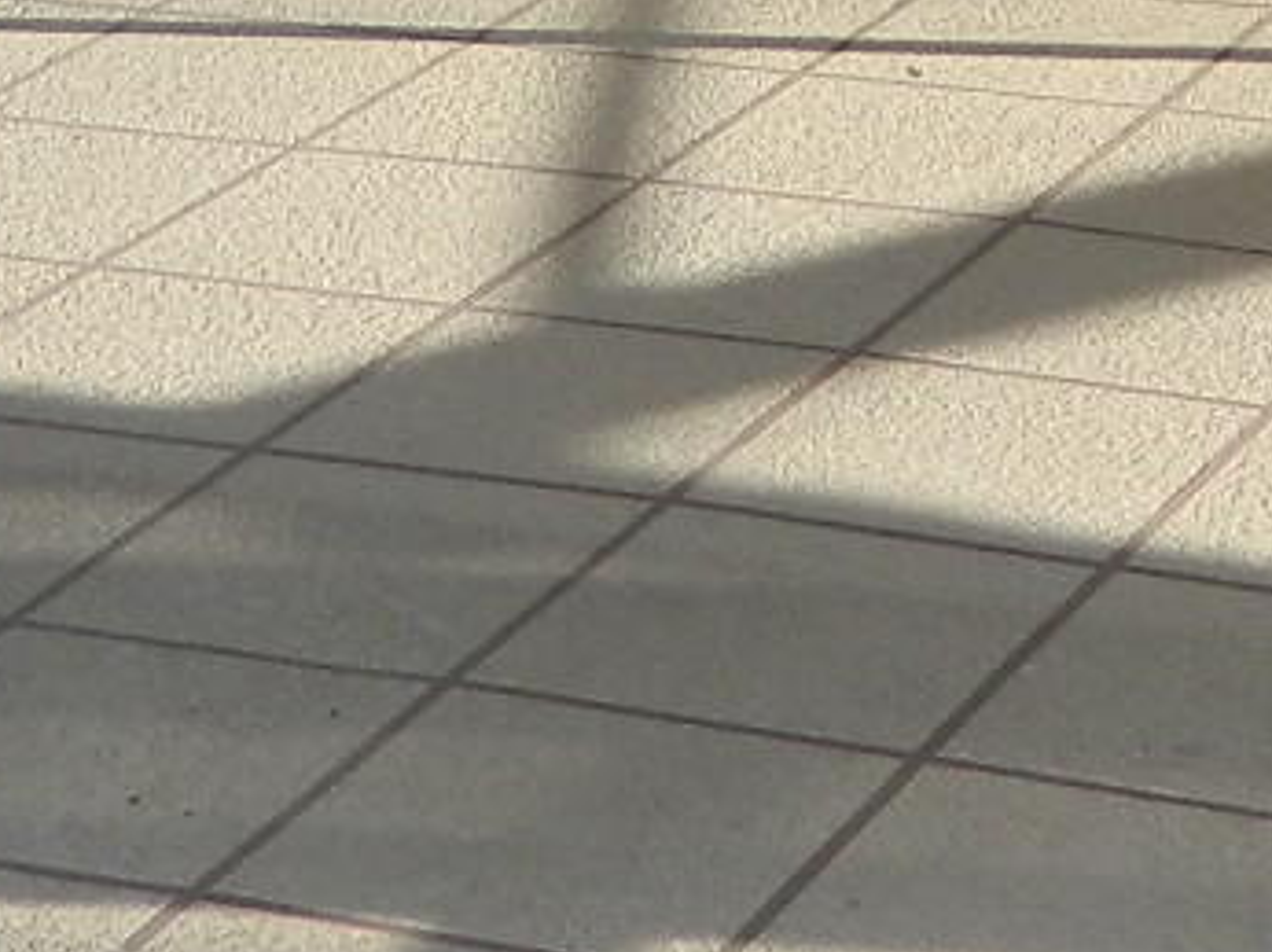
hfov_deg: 13.3
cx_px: 772
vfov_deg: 9.4
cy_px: -860
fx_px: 5435
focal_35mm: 148
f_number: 3.1
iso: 80
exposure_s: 1/400
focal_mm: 4.5
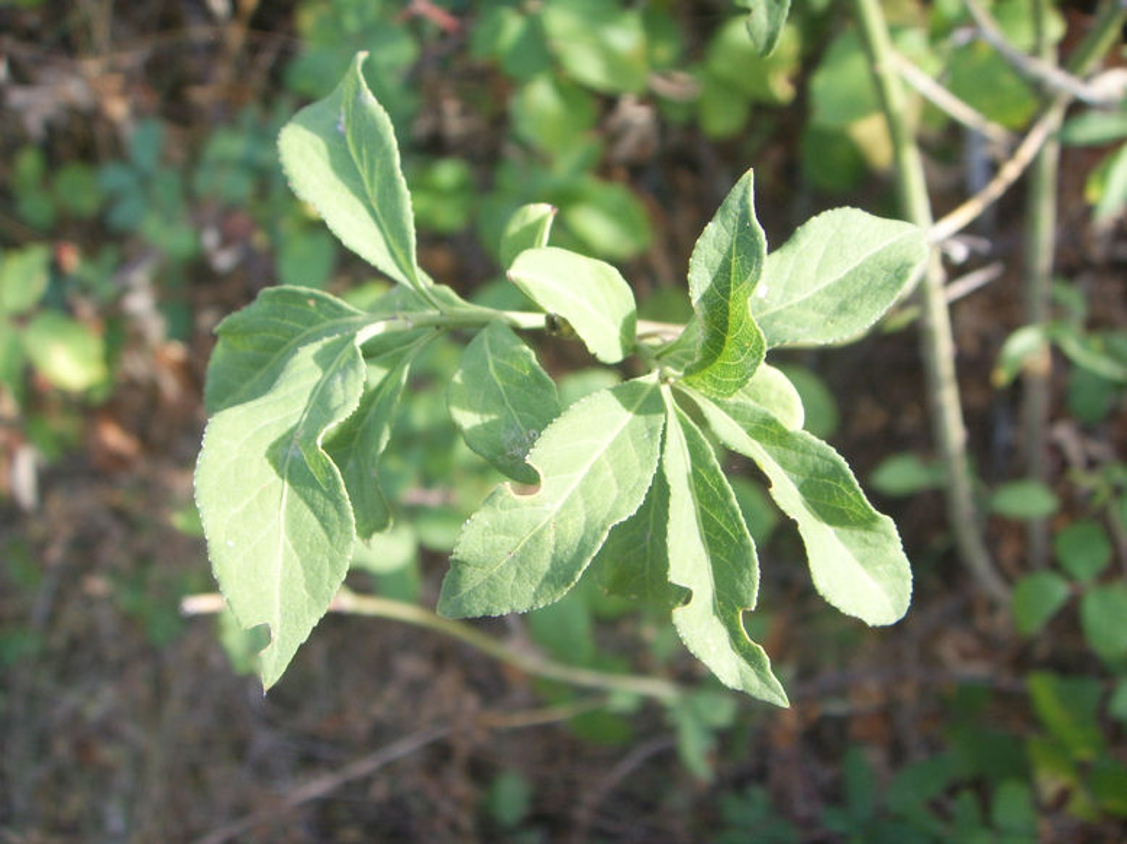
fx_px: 1269
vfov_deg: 36.8
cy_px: 422
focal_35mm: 39
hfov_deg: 47.9
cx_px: 564
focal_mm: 6.6
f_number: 3.5
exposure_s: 1/90
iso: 50
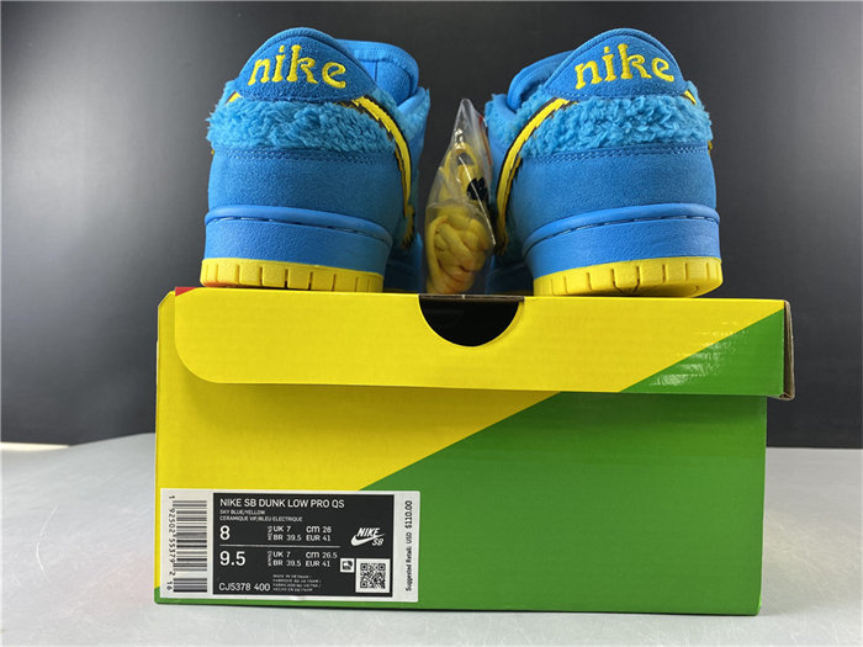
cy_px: 324
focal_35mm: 26
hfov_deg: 67.3
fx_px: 648
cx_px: 432
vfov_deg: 53.1
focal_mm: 4.25
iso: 80
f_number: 1.8
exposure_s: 1/50
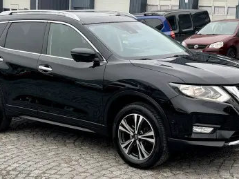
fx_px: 172
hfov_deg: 69.4
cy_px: 86
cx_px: 117
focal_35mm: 25
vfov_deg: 54.8
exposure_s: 1/133
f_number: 1.78
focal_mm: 6.76
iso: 80
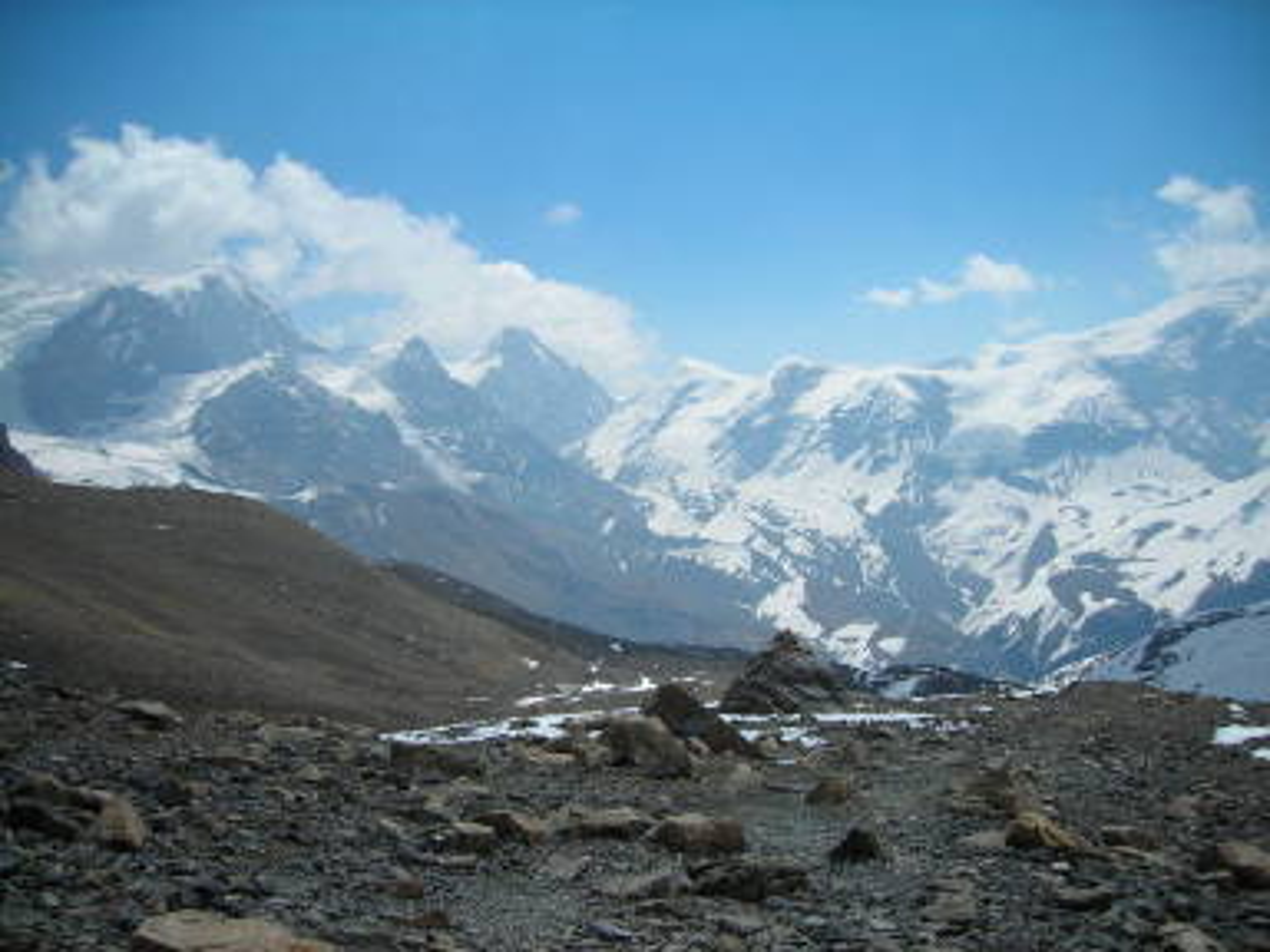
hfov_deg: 49.0
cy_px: 476
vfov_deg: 37.7
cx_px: 635
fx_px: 1394
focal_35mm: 38
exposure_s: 1/356
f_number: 6.4
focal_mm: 6.3
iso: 50
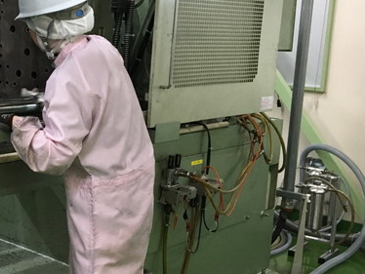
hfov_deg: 29.3
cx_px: 9
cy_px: 135
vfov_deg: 23.7
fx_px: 654
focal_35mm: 62
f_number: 2.2
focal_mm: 4.15
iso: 160
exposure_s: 1/30
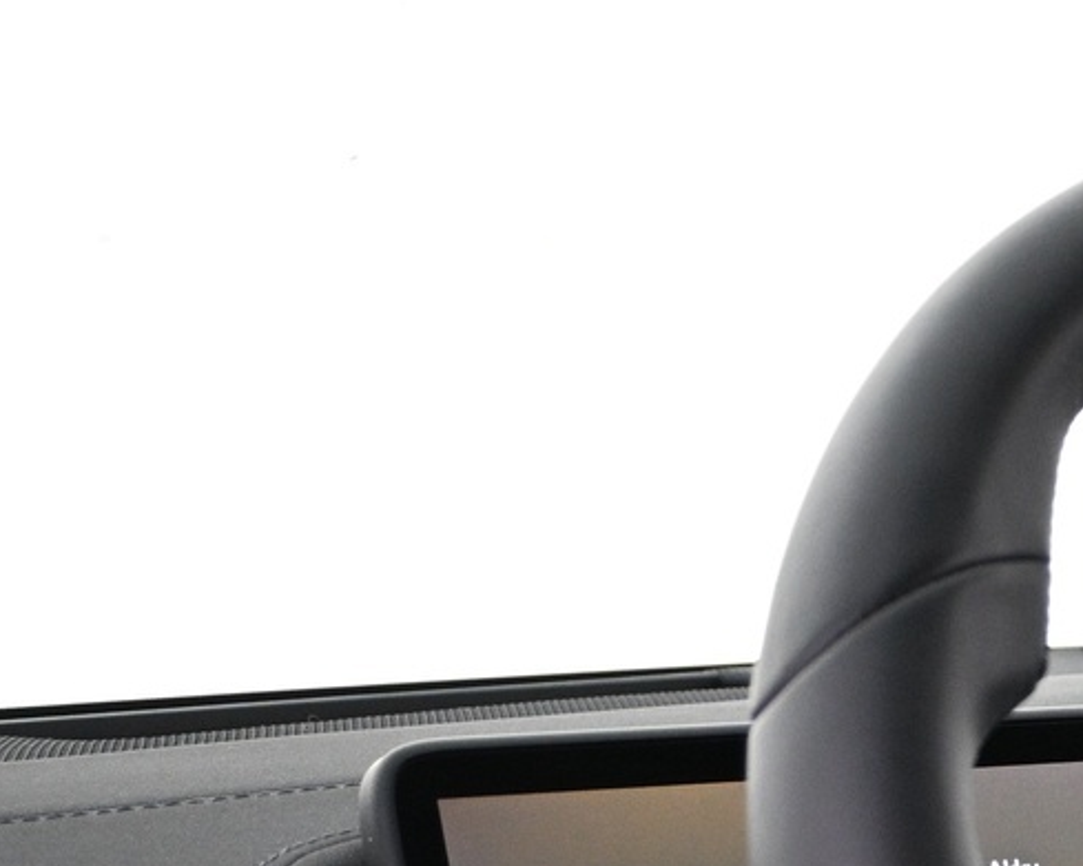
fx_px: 4561
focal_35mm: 142
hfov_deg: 12.8
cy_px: 1081
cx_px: 1639
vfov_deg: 10.6
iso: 1600
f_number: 4.8
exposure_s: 1/20
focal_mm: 30.5
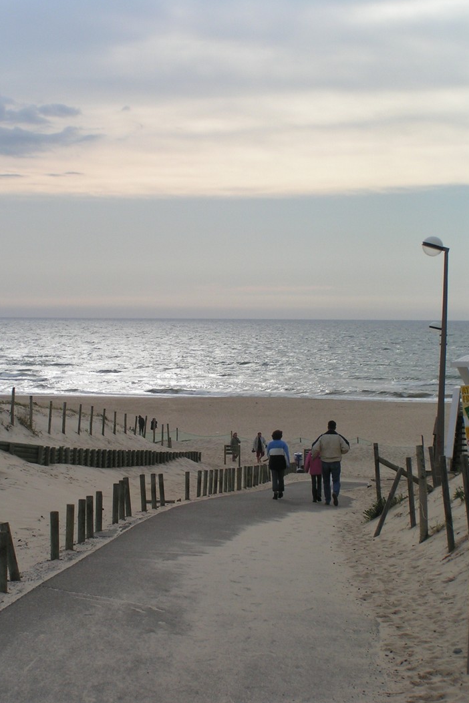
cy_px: 354
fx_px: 1544
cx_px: 208
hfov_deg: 17.3
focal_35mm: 79
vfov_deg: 25.7
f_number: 6.3
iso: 50
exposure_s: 1/400
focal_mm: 11.5
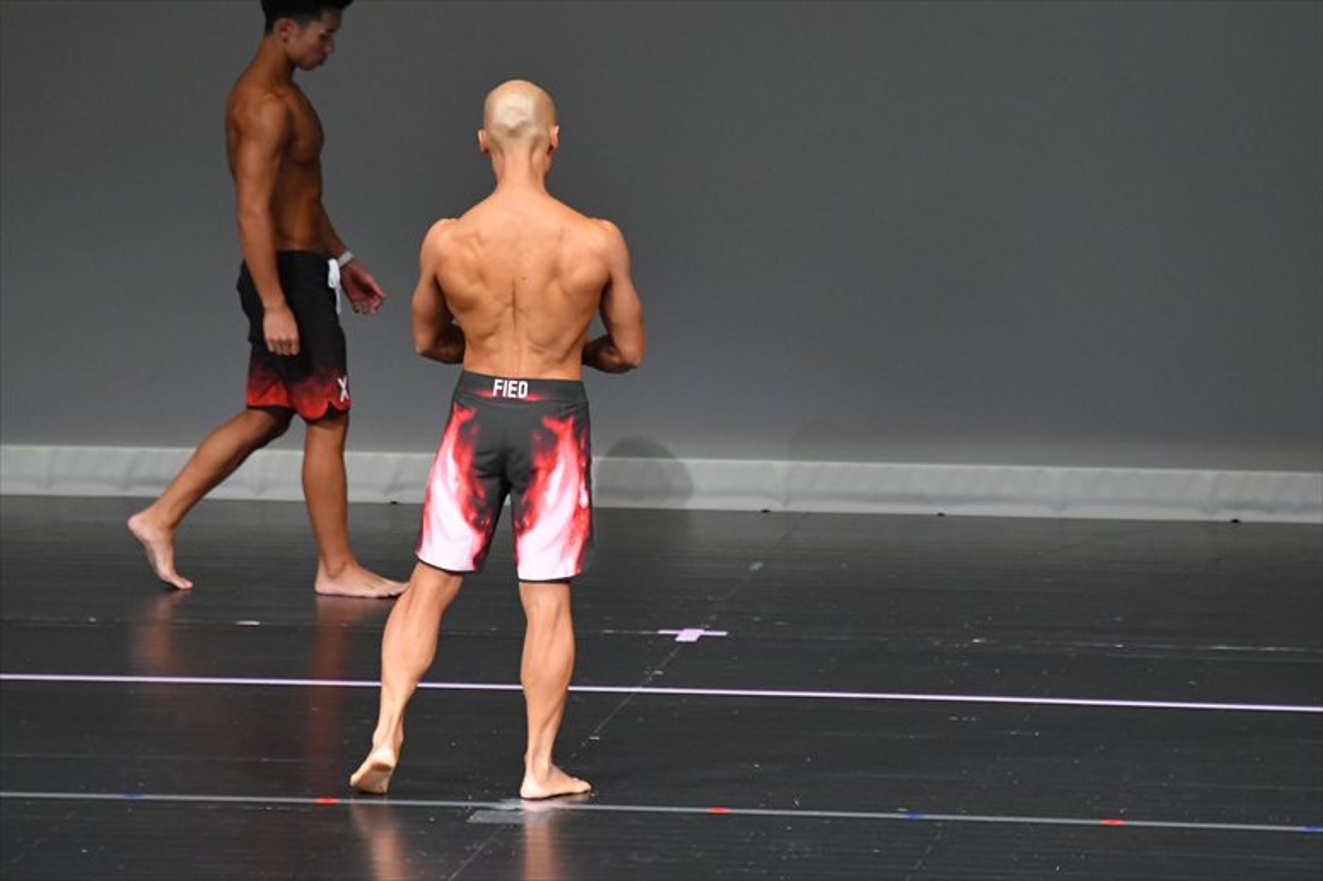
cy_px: 440
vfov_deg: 3.7
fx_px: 13775
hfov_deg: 5.5
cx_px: 662
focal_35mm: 375
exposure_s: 1/400
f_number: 5.6
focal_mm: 250
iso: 5000
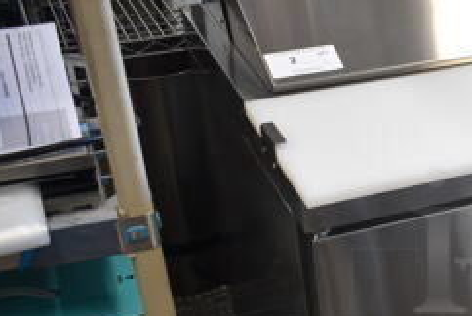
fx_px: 893
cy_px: 256
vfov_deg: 19.8
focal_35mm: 68
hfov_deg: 26.5
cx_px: 556
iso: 200
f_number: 3.5
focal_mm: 18
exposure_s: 1/30
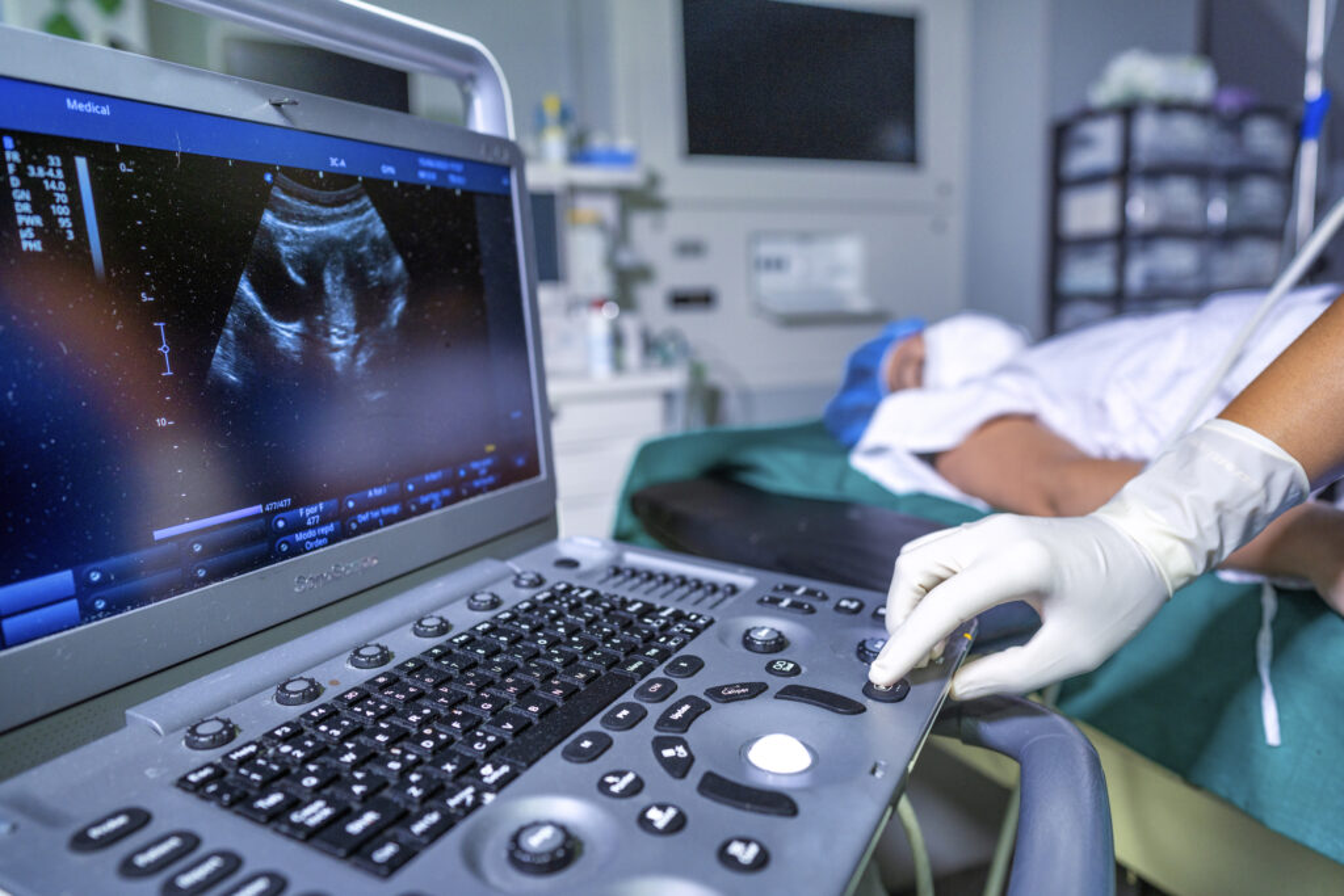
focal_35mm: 24
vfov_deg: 53.1
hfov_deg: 73.7
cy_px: 448
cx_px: 672
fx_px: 896
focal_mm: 24
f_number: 2.8
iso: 320
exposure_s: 1/60
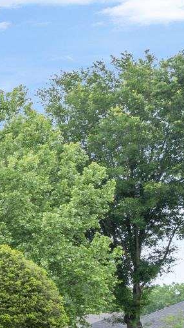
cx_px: -611
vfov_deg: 19.0
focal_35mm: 109
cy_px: 341
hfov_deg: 7.2
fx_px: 944
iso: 200
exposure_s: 1/100
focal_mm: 14.1
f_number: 9
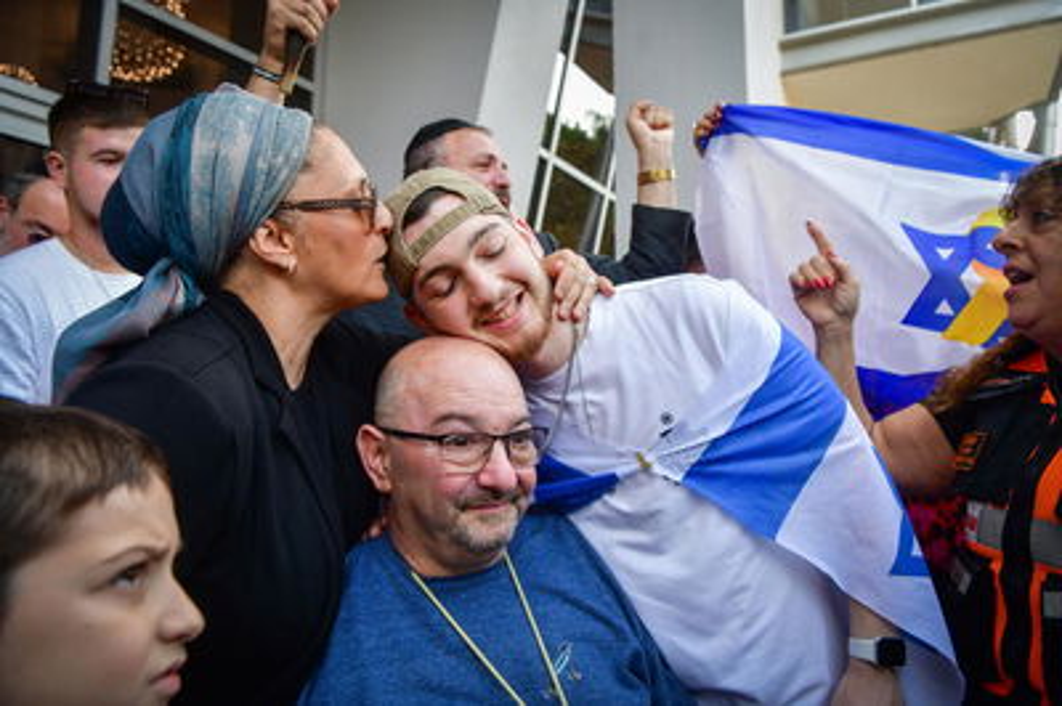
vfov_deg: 53.1
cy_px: 353
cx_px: 531
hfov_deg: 73.8
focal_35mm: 24
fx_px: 707
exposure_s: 1/250
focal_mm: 24
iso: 500
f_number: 5
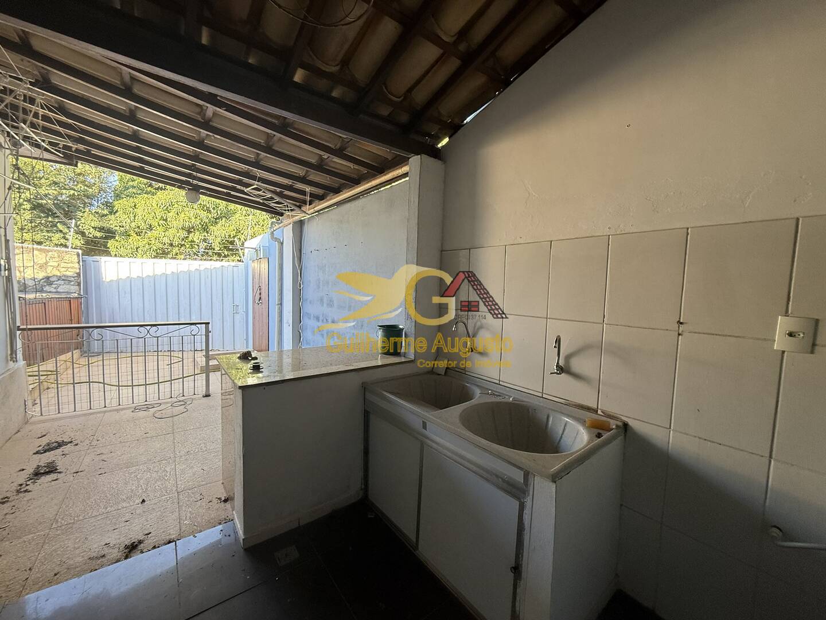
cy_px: 310
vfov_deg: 85.7
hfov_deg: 102.1
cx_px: 413
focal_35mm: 14
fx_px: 334
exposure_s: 1/99
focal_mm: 2.22
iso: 160
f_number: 2.2
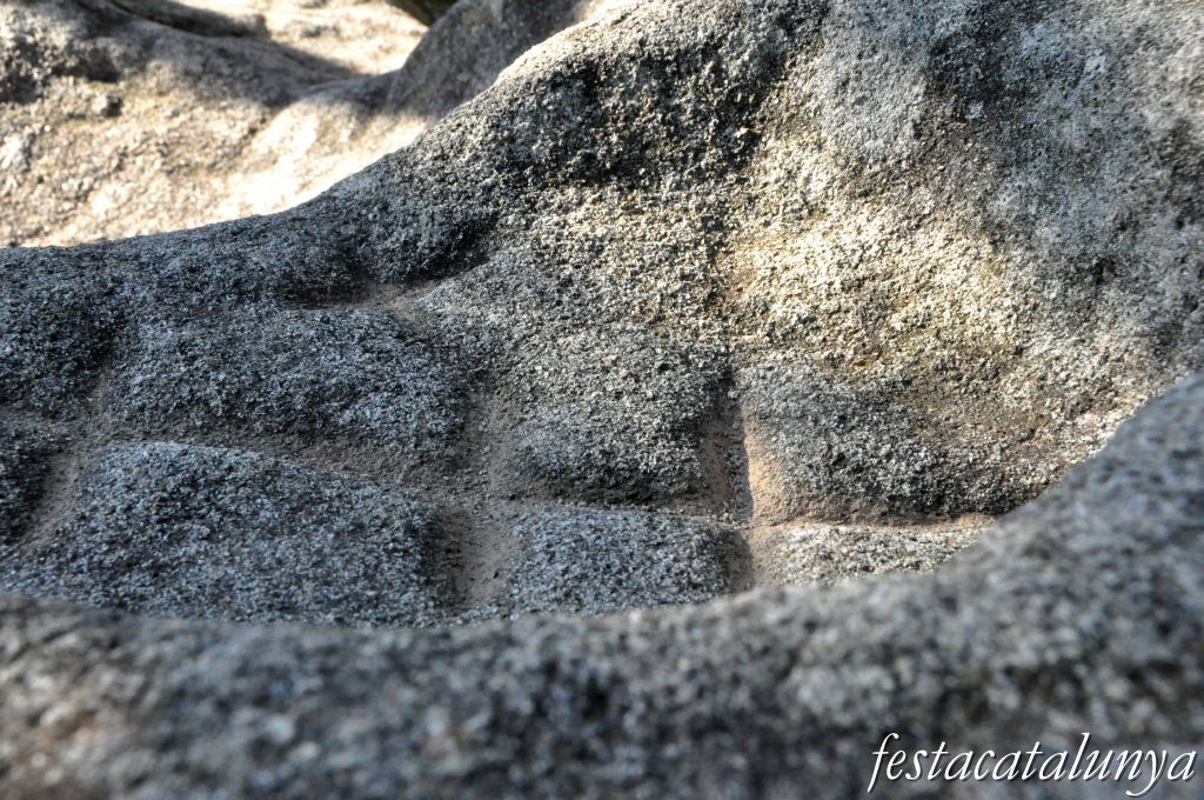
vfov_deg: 32.9
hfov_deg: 48.0
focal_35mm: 40
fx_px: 1353
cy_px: 400
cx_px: 602
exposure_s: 1/500
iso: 3200
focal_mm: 27
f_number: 11
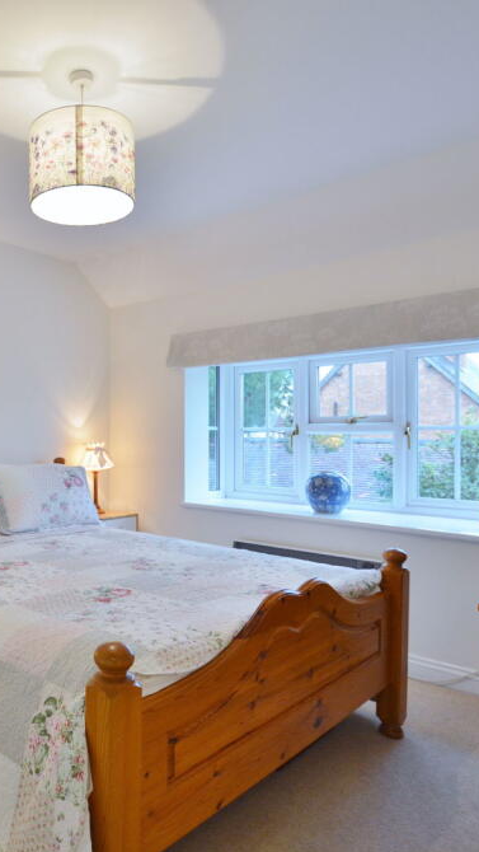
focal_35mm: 24
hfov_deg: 44.9
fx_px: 542
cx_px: 85
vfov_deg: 76.3
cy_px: 423
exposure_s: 1/60
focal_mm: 10
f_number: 4
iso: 560
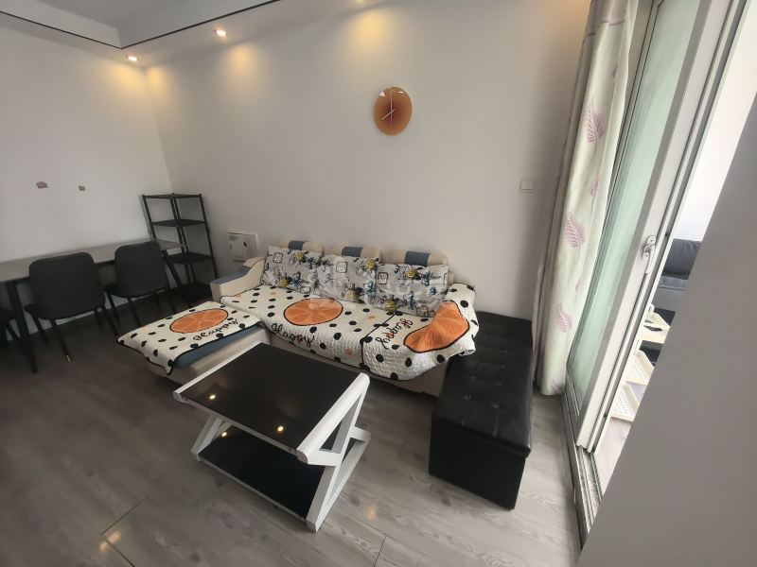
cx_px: 378
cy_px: 284
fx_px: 284
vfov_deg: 89.9
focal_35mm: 13
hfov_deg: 106.2
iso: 100
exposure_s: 1/100
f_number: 2.2
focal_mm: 1.76
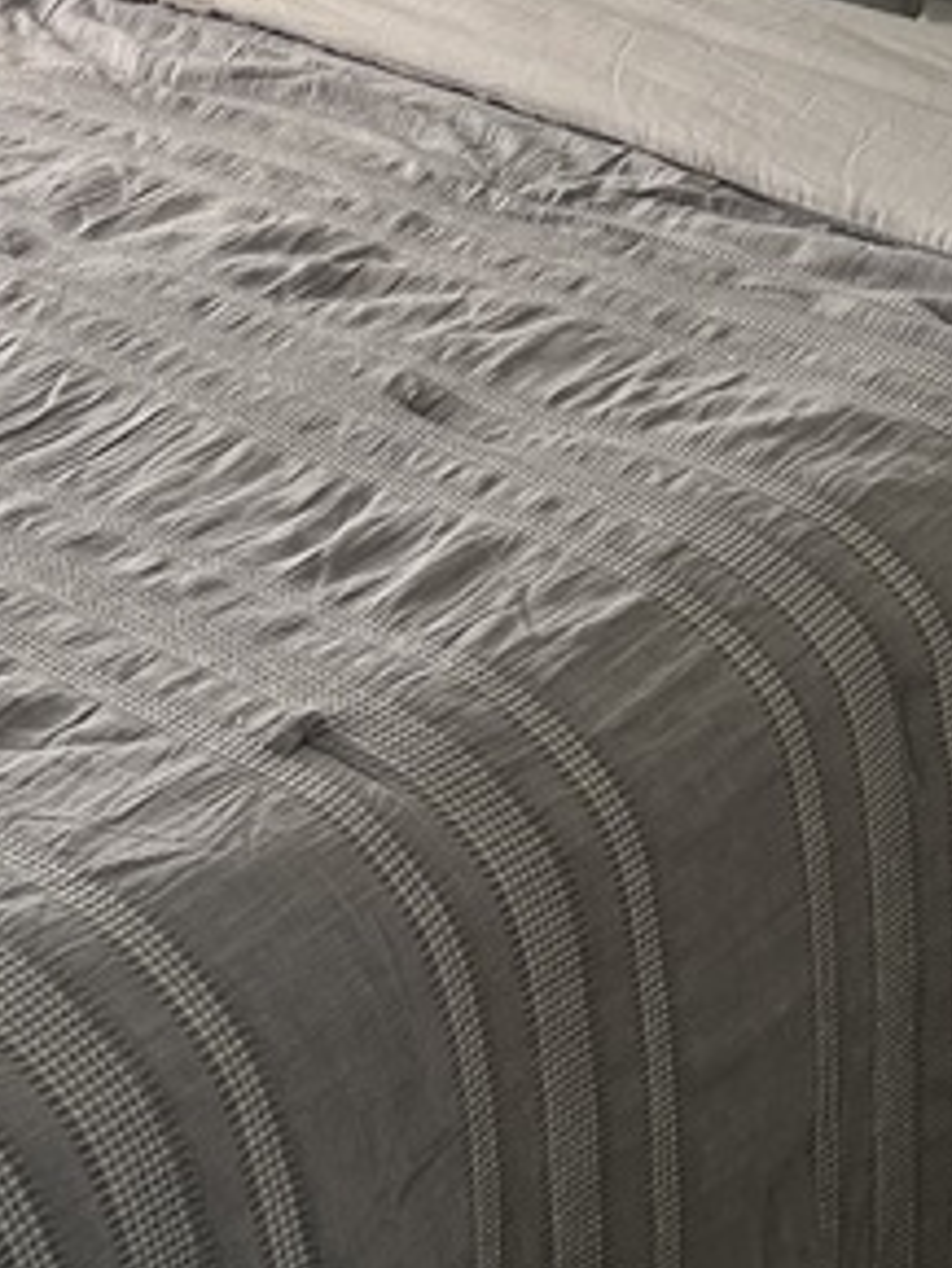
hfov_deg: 15.8
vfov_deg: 19.7
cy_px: -364
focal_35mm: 92
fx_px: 3371
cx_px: 66
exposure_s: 1/60
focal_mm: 5.1
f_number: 1.6
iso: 80
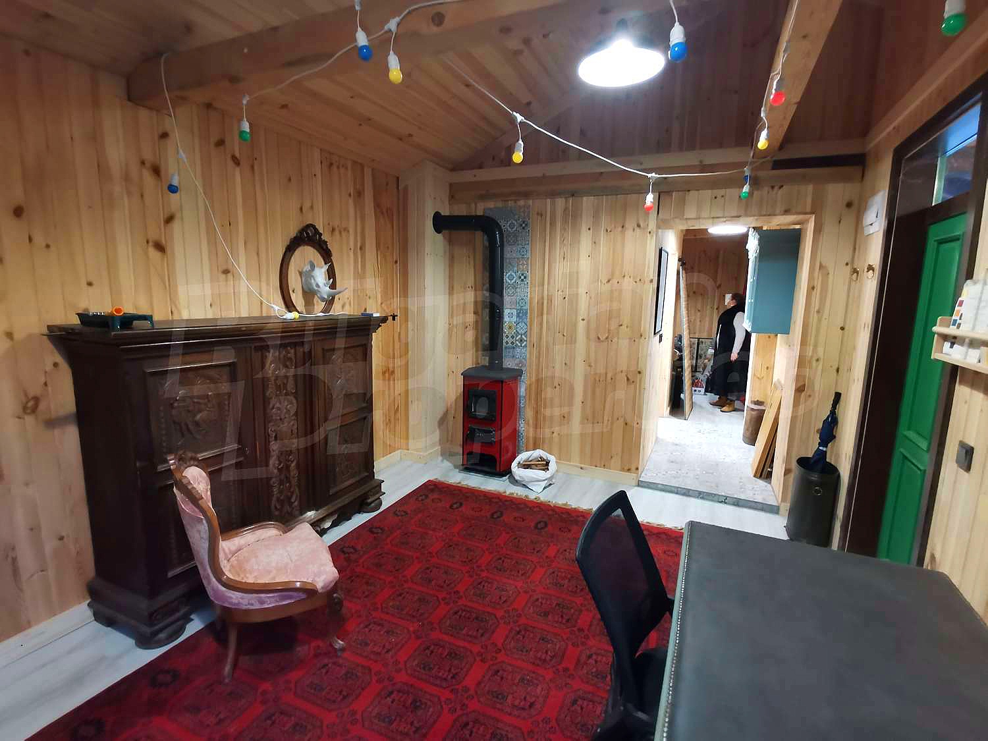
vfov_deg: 74.7
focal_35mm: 17
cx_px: 494
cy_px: 370
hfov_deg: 91.0
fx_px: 485
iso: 640
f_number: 2.2
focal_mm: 2.23
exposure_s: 1/20
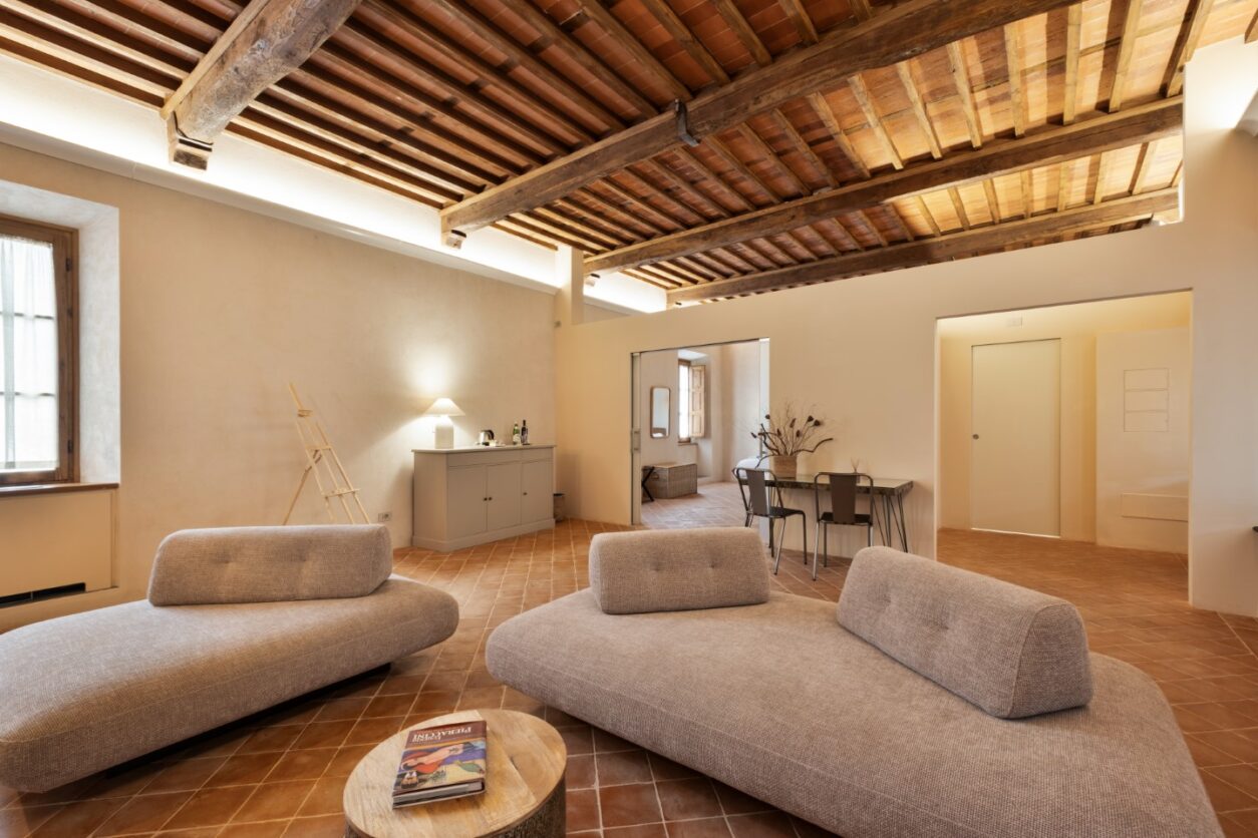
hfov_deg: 100.4
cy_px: 419
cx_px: 629
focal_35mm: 15
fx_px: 524
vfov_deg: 77.3
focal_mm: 10
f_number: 8
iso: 125
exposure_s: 1/2
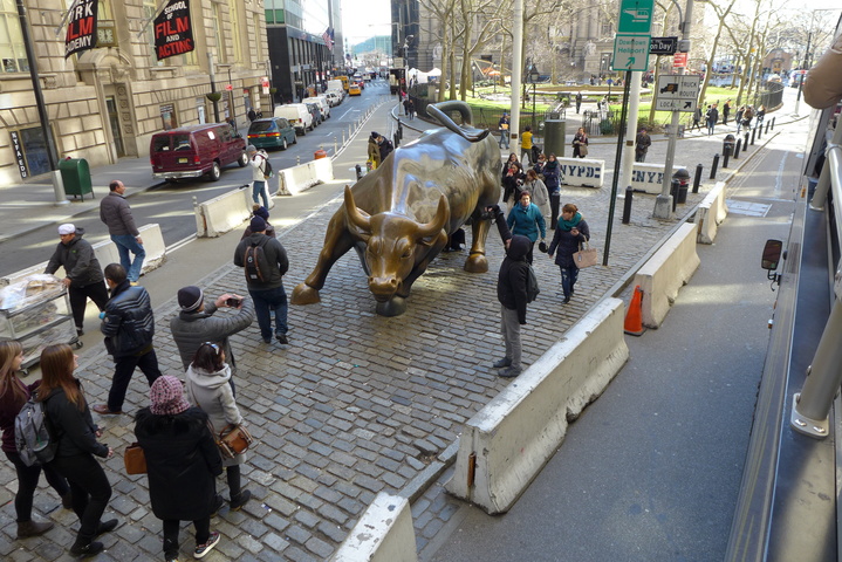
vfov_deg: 53.2
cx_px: 421
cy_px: 281
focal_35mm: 24
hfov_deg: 73.7
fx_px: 562
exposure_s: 1/160
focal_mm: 4.7
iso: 80
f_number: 2.8
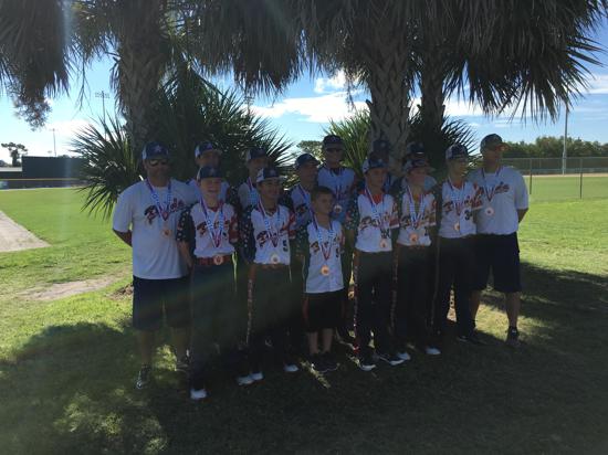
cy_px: 228
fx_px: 509
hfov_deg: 61.7
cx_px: 304
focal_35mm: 29
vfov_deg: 48.2
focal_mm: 4.15
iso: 25
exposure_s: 1/1166
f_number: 2.2
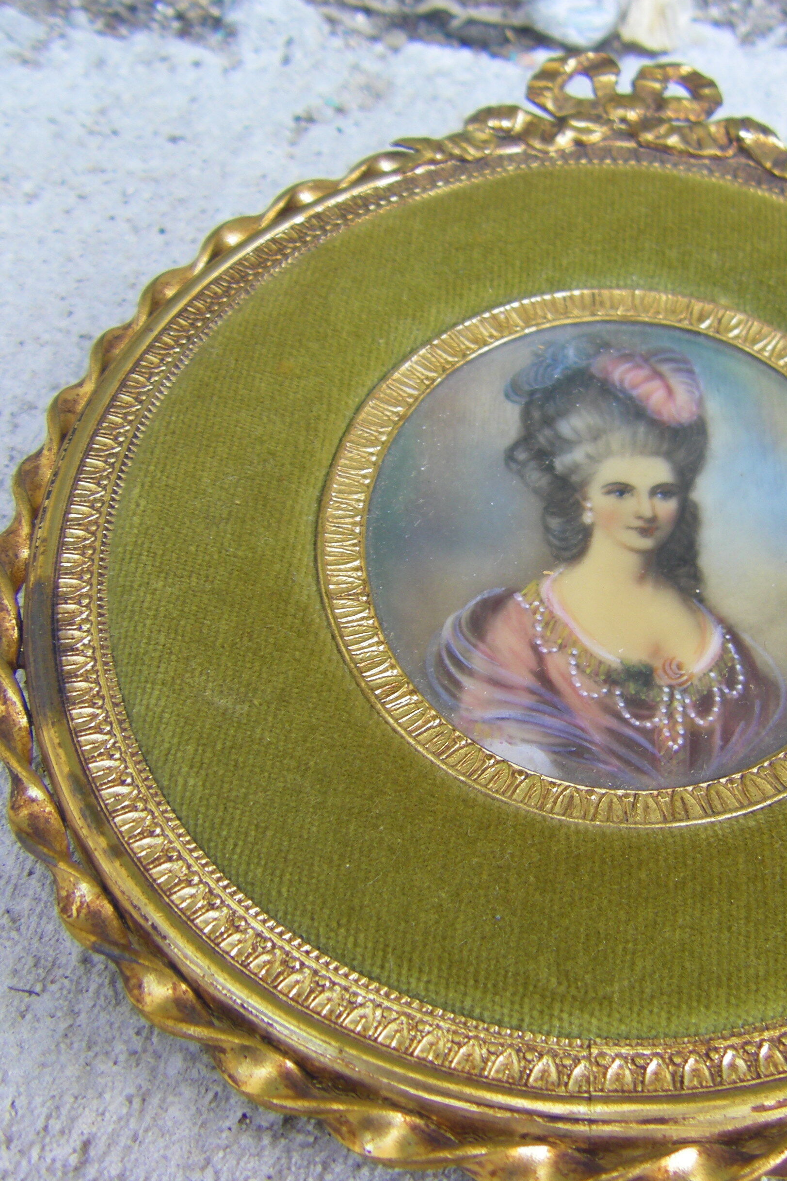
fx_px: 1738
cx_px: 605
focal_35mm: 53
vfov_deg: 37.5
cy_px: 591
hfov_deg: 25.2
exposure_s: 1/60
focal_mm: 6.3
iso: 64
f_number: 3.5
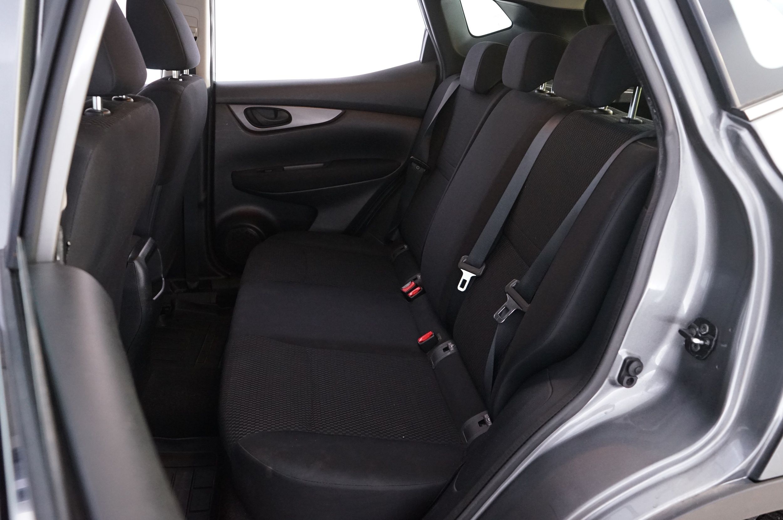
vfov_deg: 46.3
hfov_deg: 65.5
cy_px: 260
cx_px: 392
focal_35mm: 28
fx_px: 608
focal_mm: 28
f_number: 6.3
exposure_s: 1/10
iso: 4000
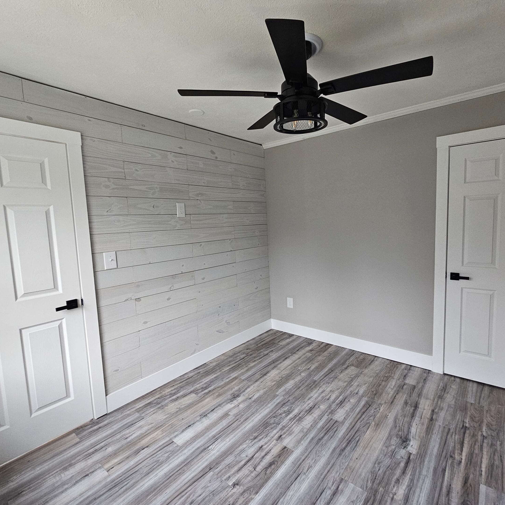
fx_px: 264
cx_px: 268
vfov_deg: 87.4
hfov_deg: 87.3
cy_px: 249
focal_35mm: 16
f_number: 2.2
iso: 320
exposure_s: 1/40
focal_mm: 2.2
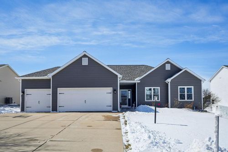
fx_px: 177
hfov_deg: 65.5
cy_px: 76
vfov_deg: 46.4
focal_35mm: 28
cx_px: 114
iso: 100
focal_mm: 28
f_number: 8
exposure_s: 1/640
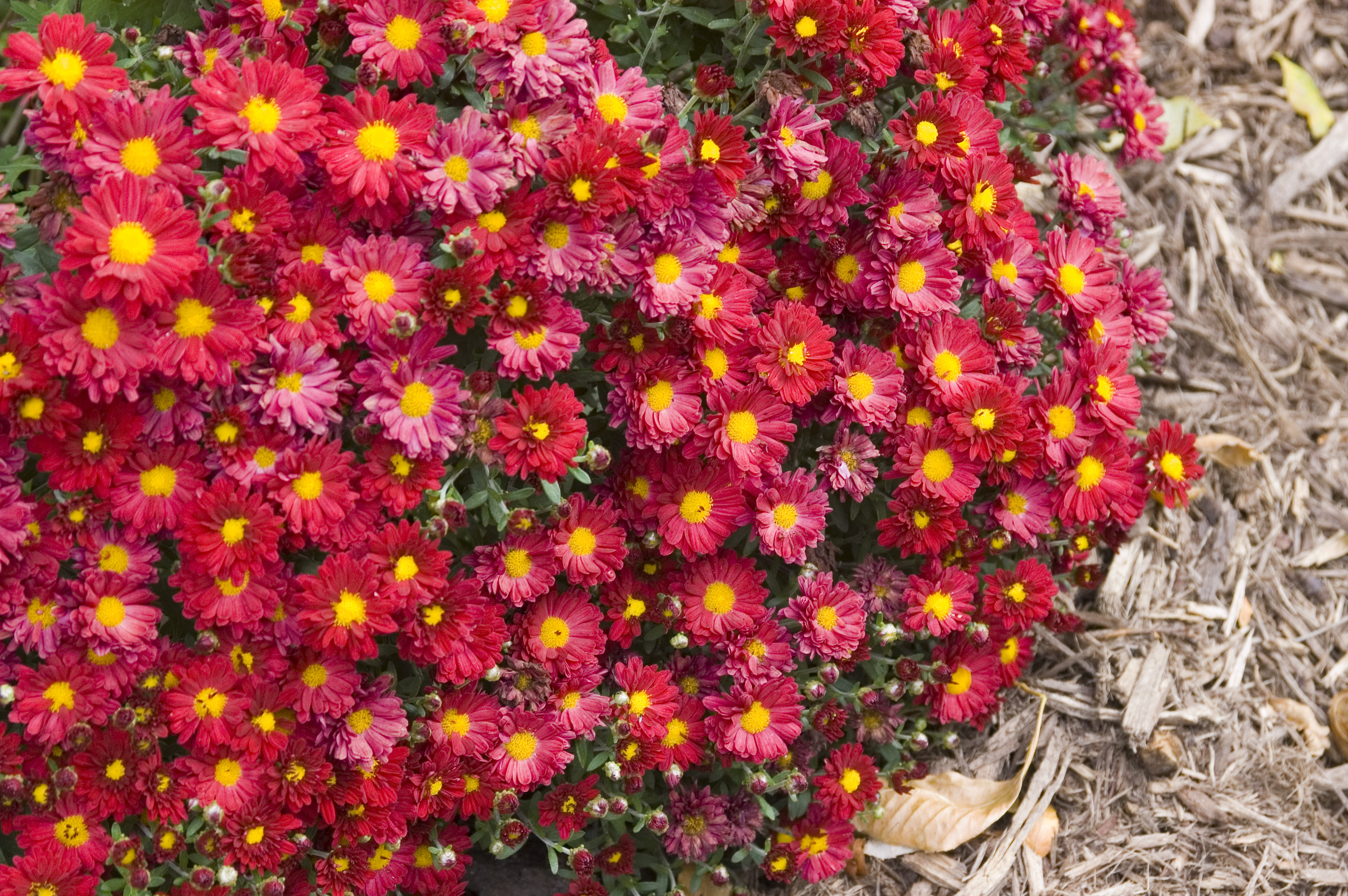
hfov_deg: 18.2
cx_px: 674
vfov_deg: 12.2
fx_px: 4209
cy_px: 448
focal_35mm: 112
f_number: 7.1
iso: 400
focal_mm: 75
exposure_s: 1/80
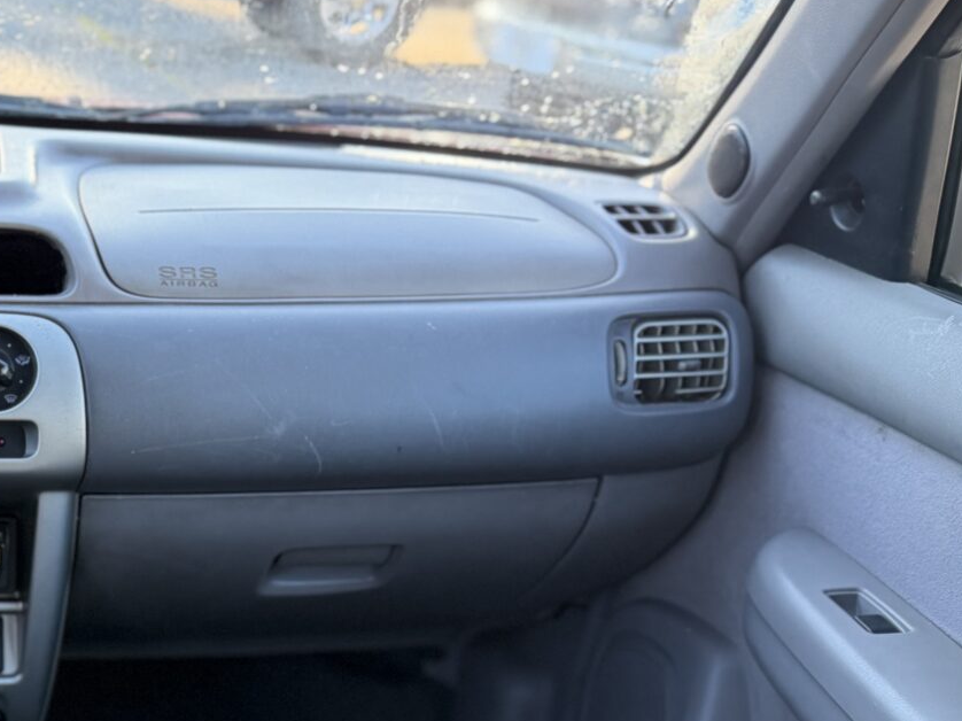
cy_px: 610
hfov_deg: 31.0
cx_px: -108
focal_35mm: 55
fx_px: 1528
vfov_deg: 25.9
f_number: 1.78
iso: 200
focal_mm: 6.76
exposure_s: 1/139
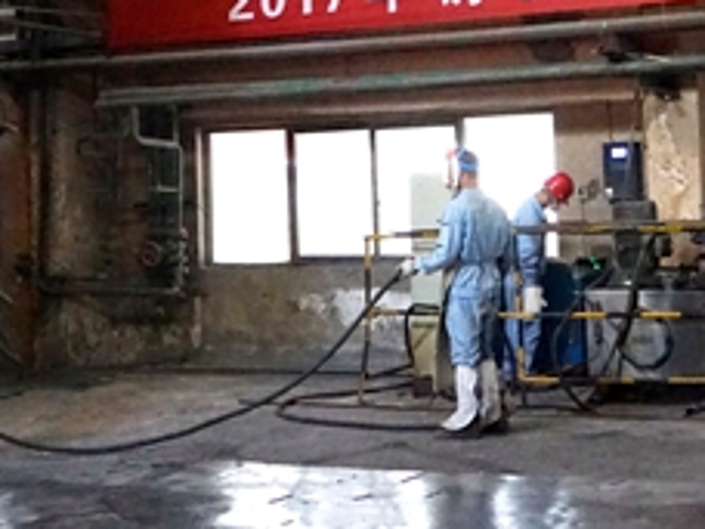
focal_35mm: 81
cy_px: 99
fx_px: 1650
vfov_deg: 18.0
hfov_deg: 24.1
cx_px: 436
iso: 6400
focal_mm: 24
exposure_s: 1/160
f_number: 3.5
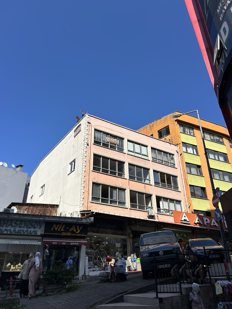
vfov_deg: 67.3
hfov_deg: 53.1
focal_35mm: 26
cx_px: 116
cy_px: 154
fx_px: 232
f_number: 1.5
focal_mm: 5.7
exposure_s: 1/5076
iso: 50
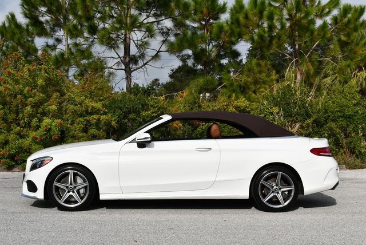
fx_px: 651
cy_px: 122
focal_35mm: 64
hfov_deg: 31.4
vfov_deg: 21.3
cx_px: 183
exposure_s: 1/400
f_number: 10
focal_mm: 32
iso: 100
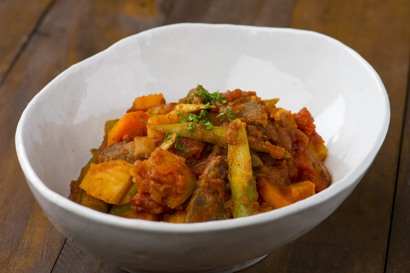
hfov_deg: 19.5
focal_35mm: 105
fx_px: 1195
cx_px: 205
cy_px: 136
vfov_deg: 13.0
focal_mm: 105
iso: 125
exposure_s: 1/125
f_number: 11
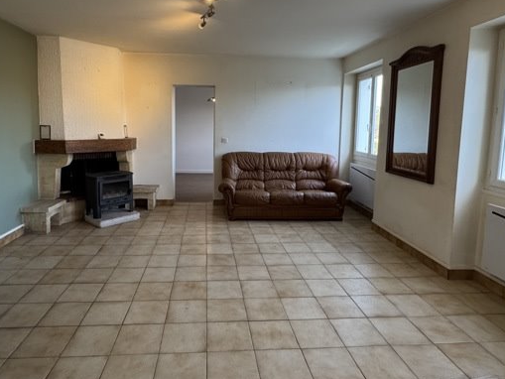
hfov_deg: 76.2
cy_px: 157
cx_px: 228
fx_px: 321
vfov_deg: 60.7
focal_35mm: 22
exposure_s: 1/100
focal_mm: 2.22
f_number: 2.2
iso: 320
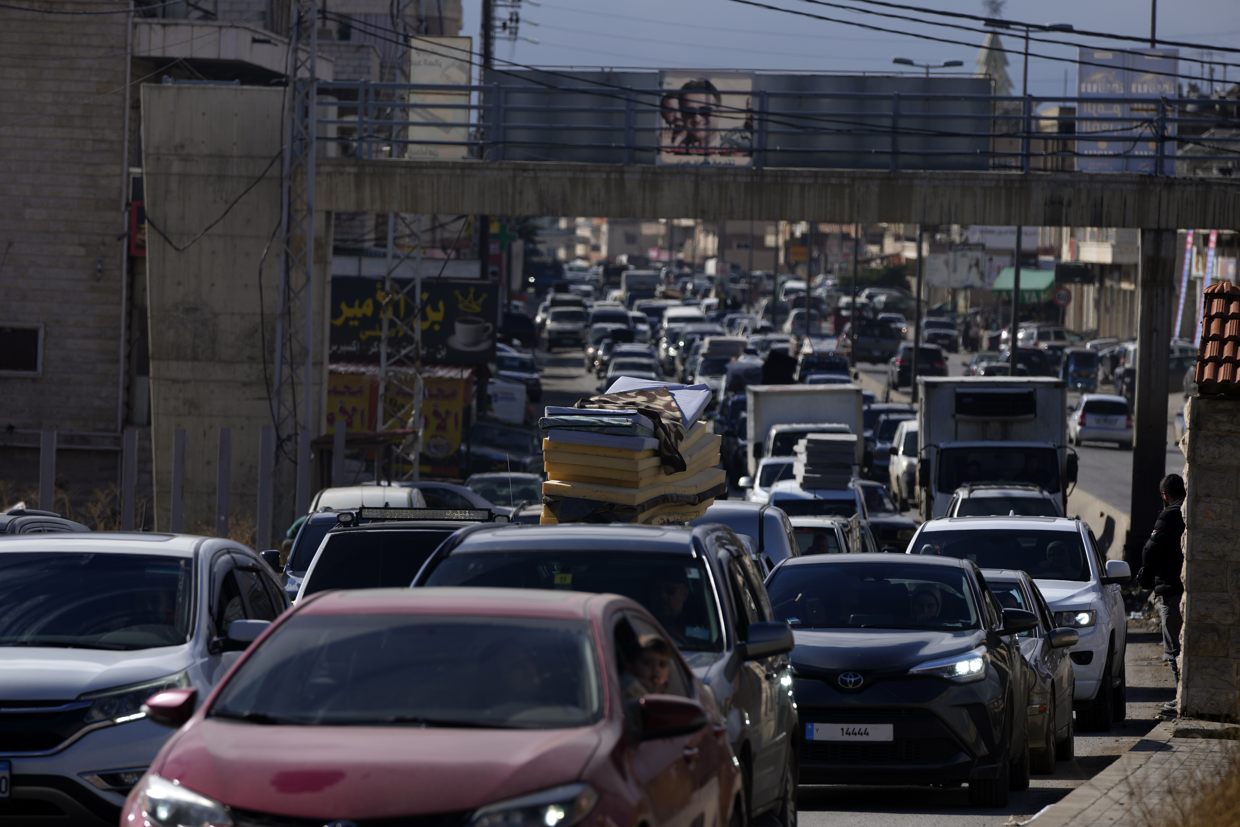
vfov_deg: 6.9
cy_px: 414
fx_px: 6888
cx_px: 620
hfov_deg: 10.3
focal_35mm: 200
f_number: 5
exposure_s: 1/800
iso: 50
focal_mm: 200
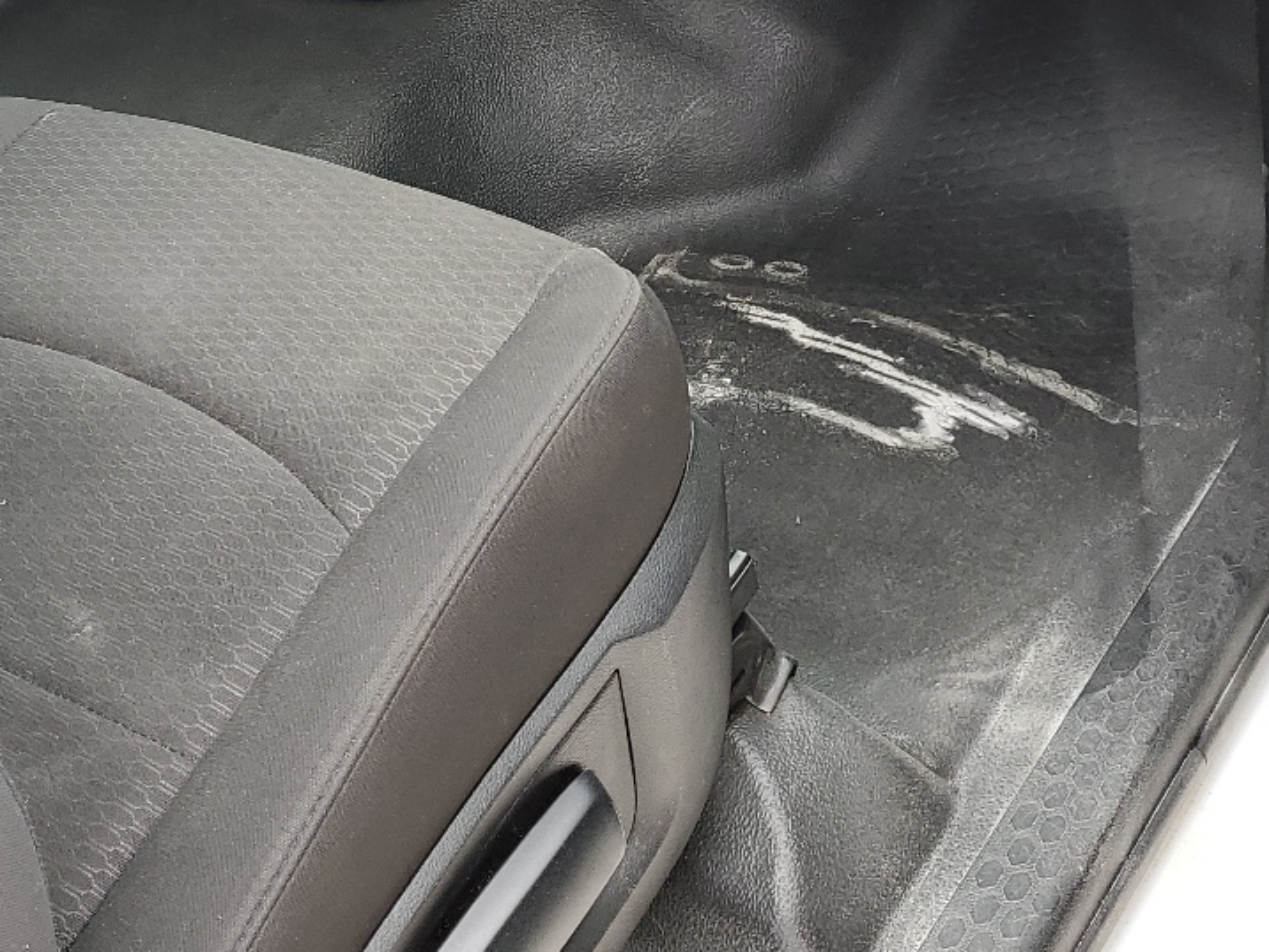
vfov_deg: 24.4
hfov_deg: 32.9
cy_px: 73
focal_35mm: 58
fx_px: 2127
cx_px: 414
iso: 50
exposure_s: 1/227
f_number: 1.5
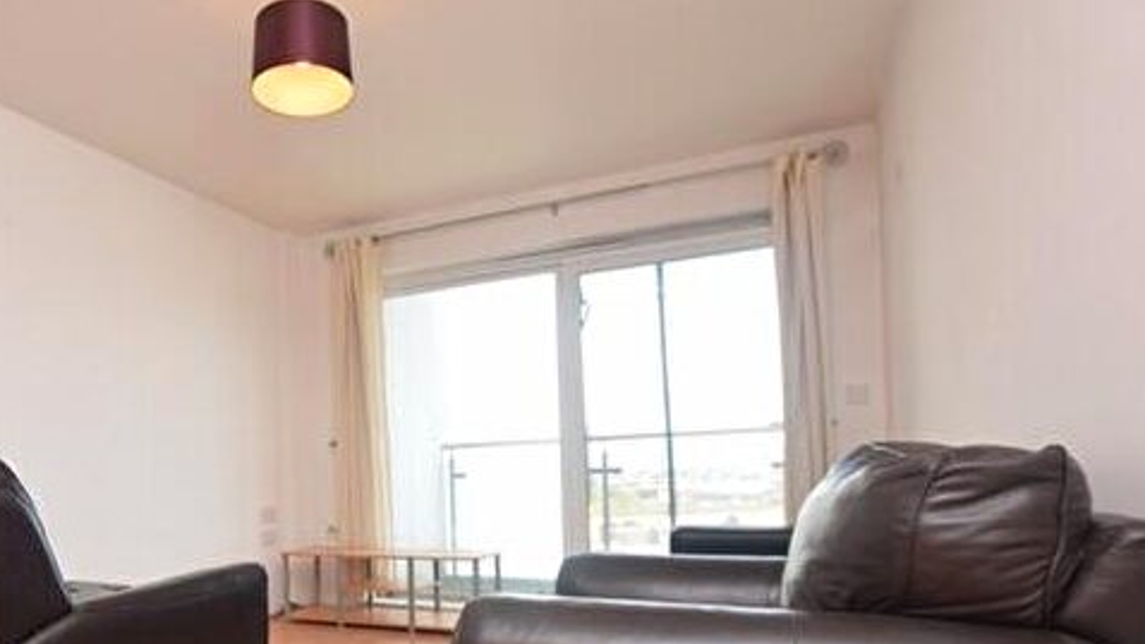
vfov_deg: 47.7
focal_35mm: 23
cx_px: 362
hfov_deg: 75.7
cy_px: 481
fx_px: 698
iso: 400
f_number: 5.6
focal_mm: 10
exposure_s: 1/125
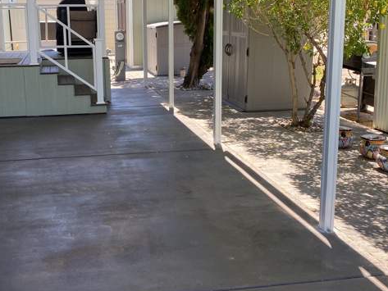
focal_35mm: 44
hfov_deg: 42.5
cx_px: 137
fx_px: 493
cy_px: 111
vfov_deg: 32.8
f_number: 1.8
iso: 32
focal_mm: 4.25
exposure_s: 1/299
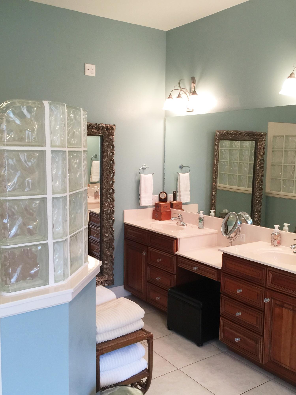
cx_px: 148
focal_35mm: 29
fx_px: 331
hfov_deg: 48.2
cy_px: 198
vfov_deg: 61.7
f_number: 2.2
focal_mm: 4.15
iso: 50
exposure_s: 1/30
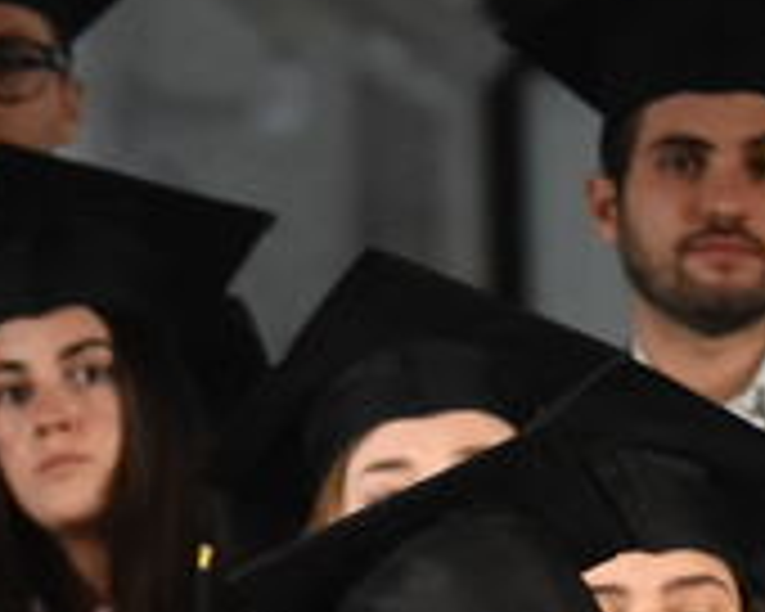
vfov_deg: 1.5
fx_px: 23388
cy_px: 853
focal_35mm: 1033
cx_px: -32
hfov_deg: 1.9
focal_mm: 122
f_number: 2.8
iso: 2500
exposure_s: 1/160
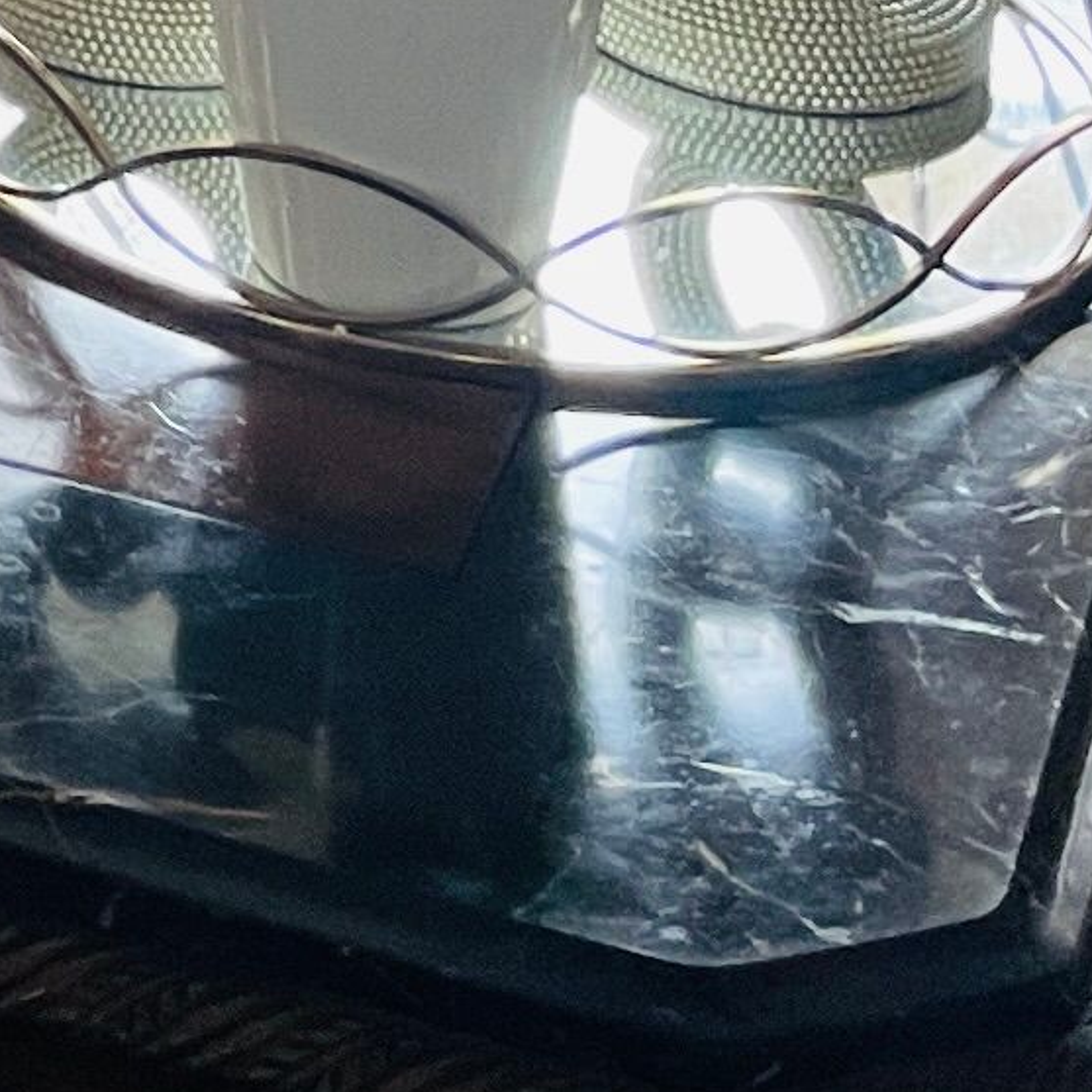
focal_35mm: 160
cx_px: -1929
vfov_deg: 9.8
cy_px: -1408
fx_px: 5710
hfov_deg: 9.2
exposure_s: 1/60
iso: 100
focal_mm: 5.1
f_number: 1.6
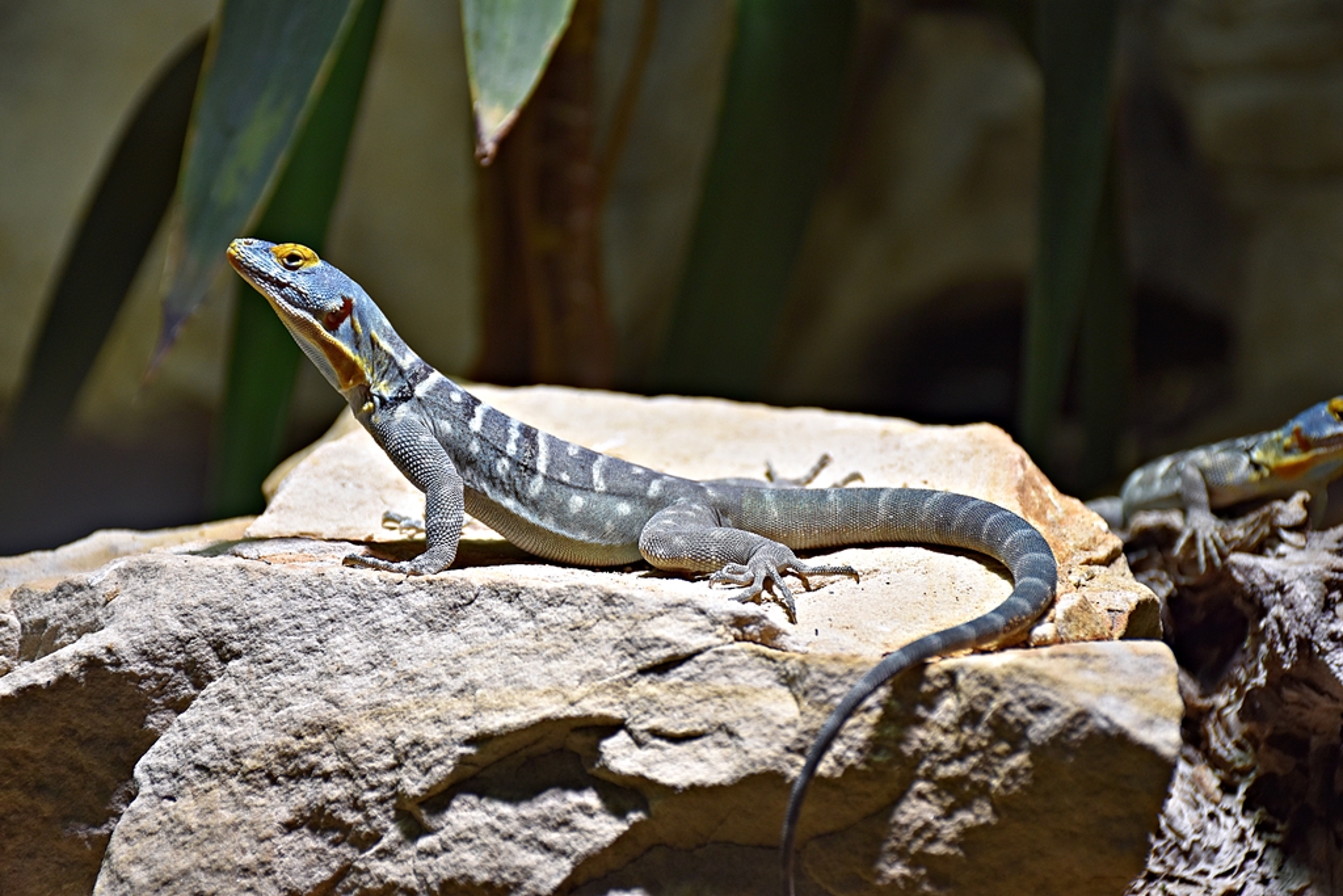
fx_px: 3694
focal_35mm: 99
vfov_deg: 13.8
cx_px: 672
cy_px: 448
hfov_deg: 20.6
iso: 360
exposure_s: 1/500
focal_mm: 66
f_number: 5.6
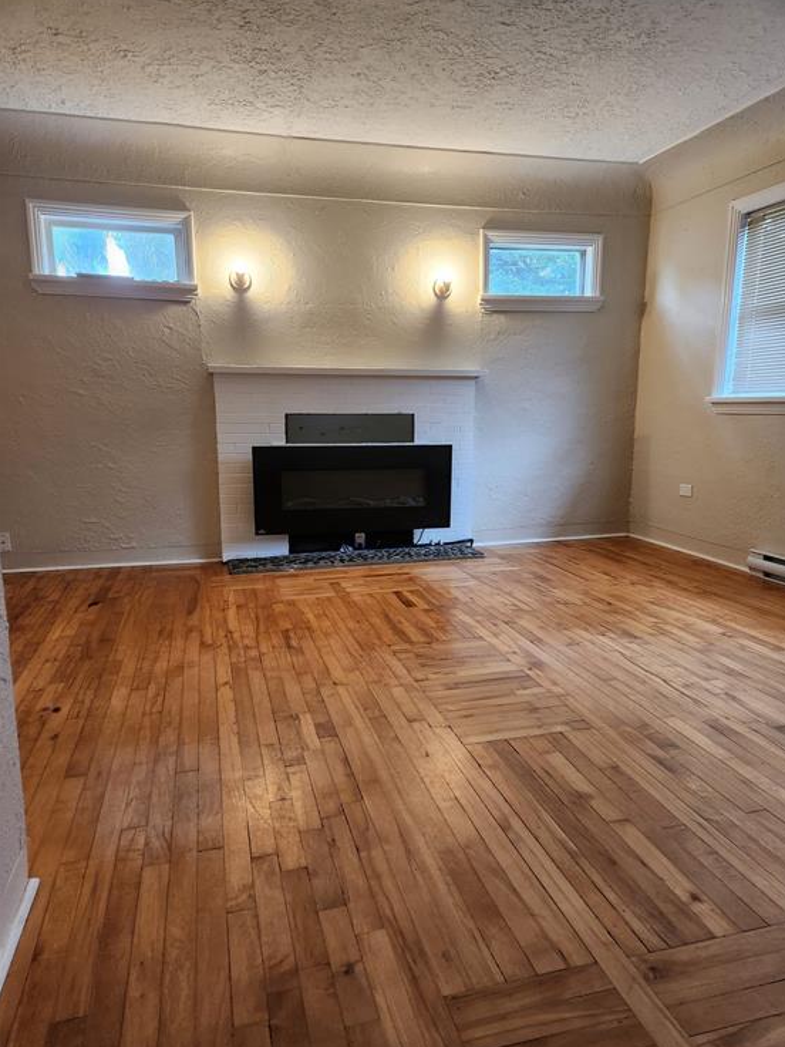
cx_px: 407
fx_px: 726
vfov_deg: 71.6
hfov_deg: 56.8
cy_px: 529
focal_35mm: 24
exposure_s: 1/120
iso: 250
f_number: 1.8
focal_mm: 5.4
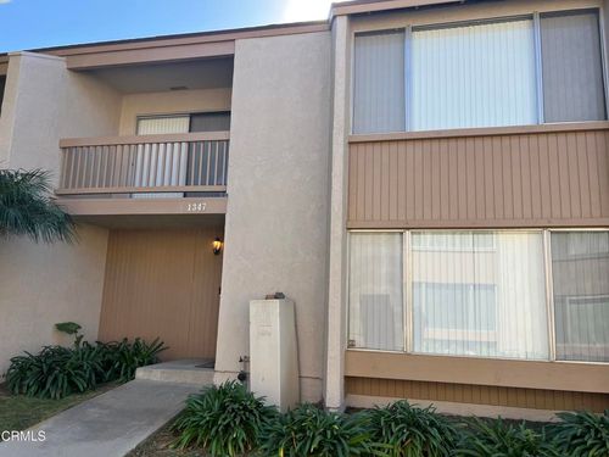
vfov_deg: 53.1
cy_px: 228
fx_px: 457
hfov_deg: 67.3
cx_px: 304
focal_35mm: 26
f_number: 1.5
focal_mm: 5.7
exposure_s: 1/1000
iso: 50
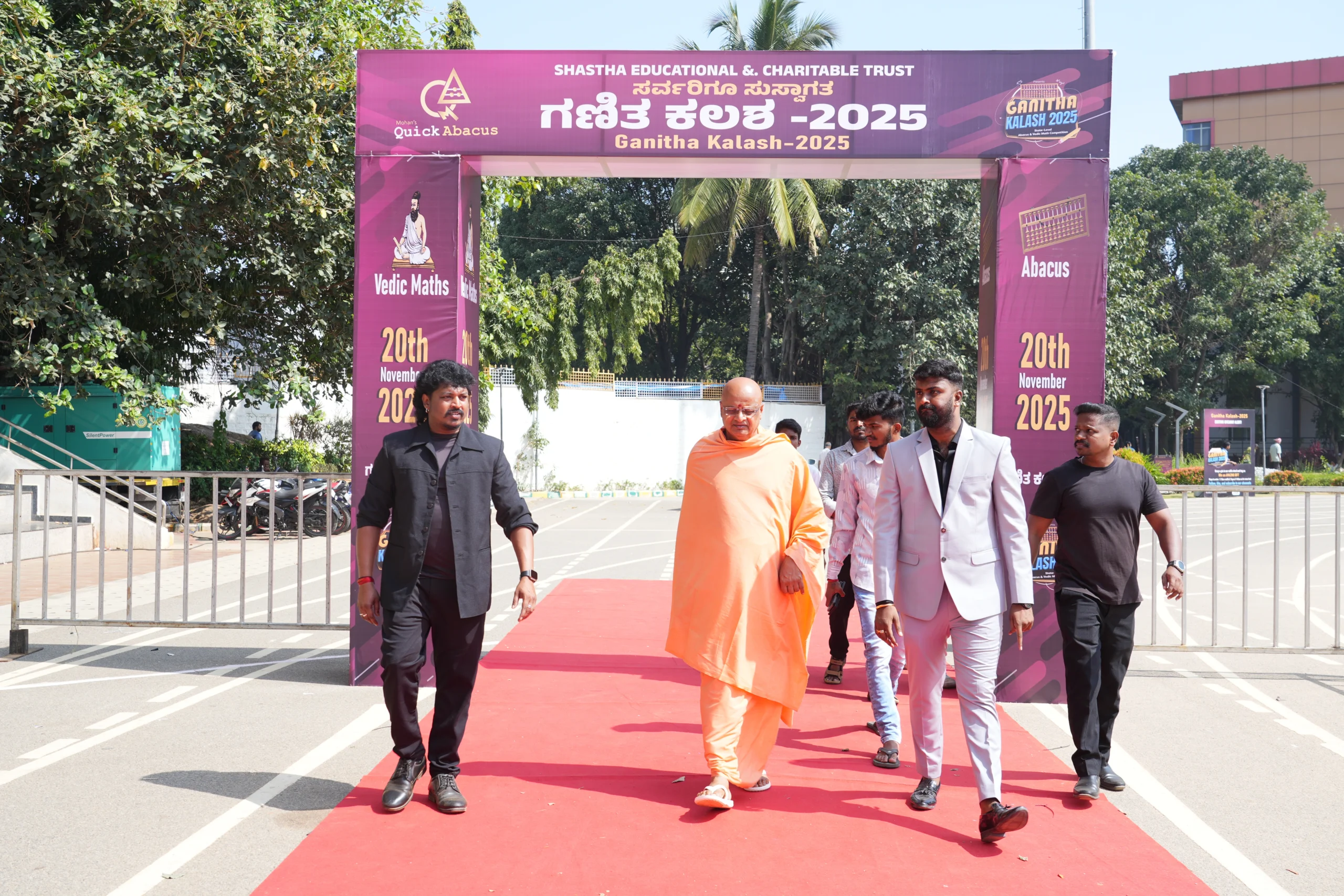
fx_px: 1344
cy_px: 448
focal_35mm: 36
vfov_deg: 36.9
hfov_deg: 53.1
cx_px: 672
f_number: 7.1
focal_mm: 36
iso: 160
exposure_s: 1/250
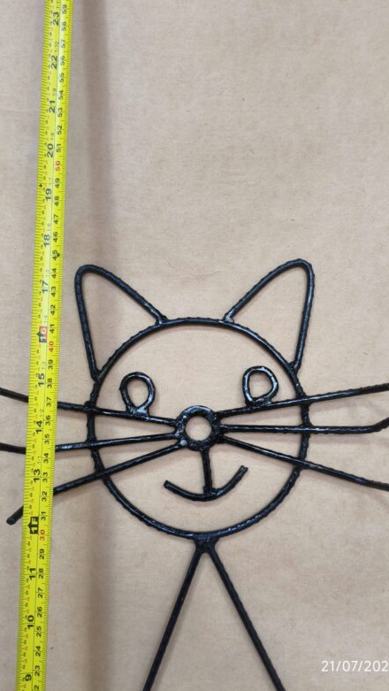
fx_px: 531
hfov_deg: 40.2
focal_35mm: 29
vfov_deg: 66.0
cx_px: 194
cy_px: 343
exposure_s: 1/59.9
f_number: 1.5
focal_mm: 4.94
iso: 125
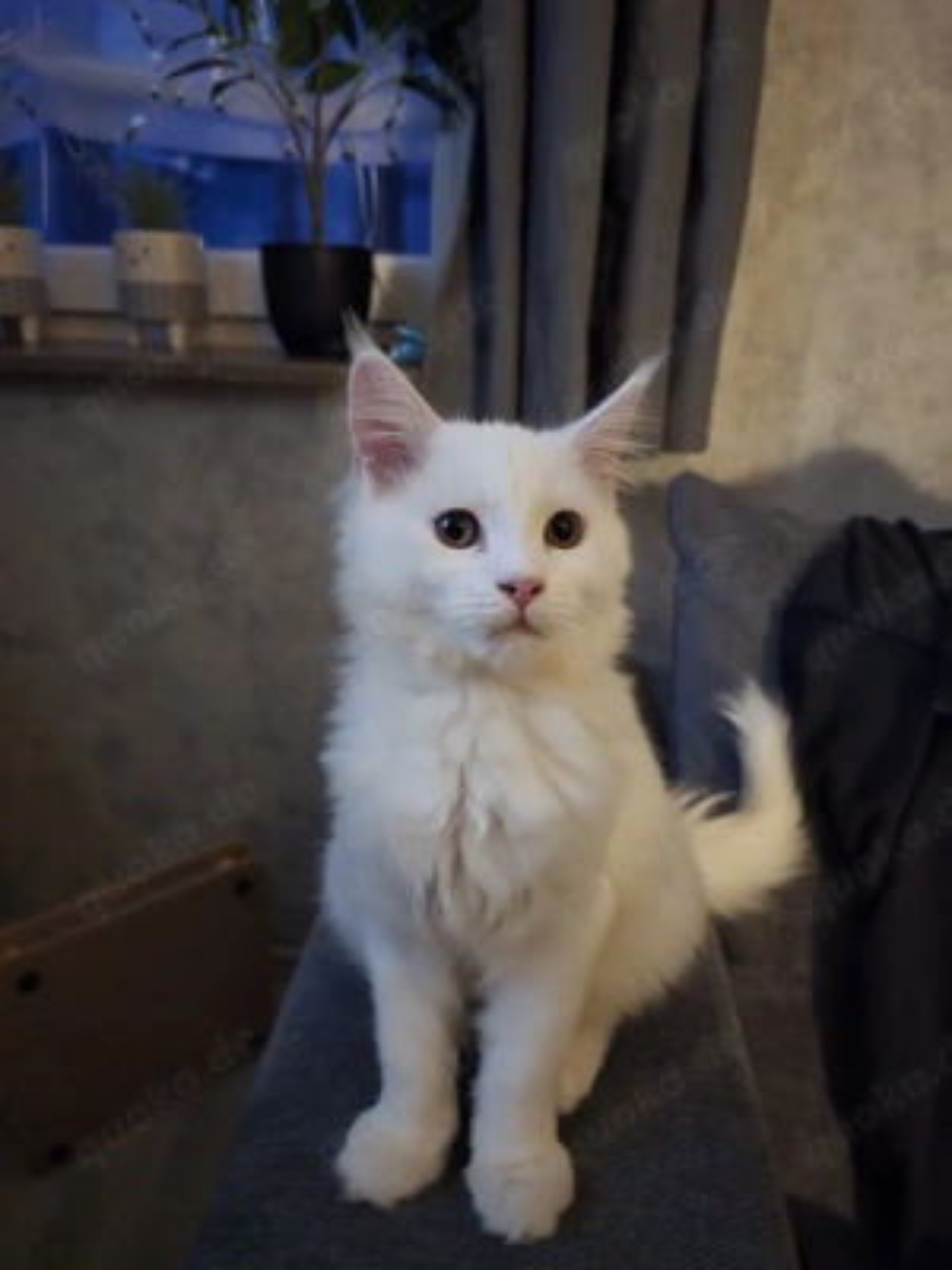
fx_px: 843
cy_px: 635
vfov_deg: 73.9
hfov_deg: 58.9
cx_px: 476
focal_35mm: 23
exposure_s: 1/33.4
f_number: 1.7
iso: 2500
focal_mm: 6.3
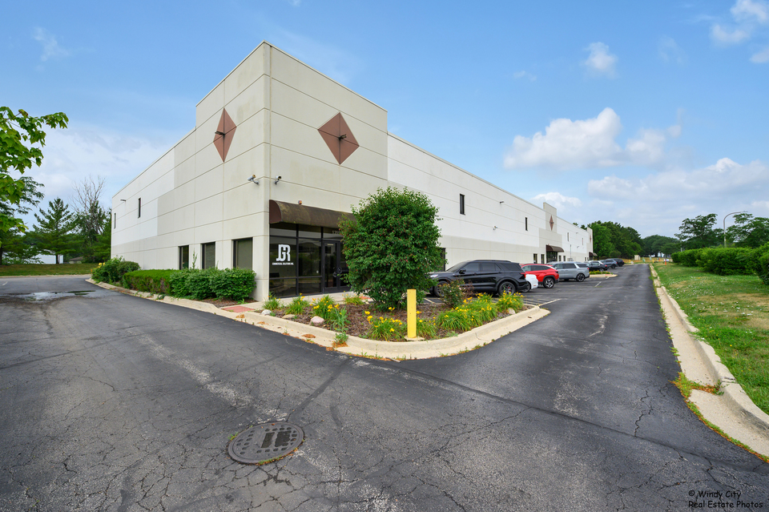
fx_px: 299
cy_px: 256
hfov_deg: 104.3
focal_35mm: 14
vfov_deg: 81.1
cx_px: 384
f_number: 8
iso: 400
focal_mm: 14
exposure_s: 1/1000
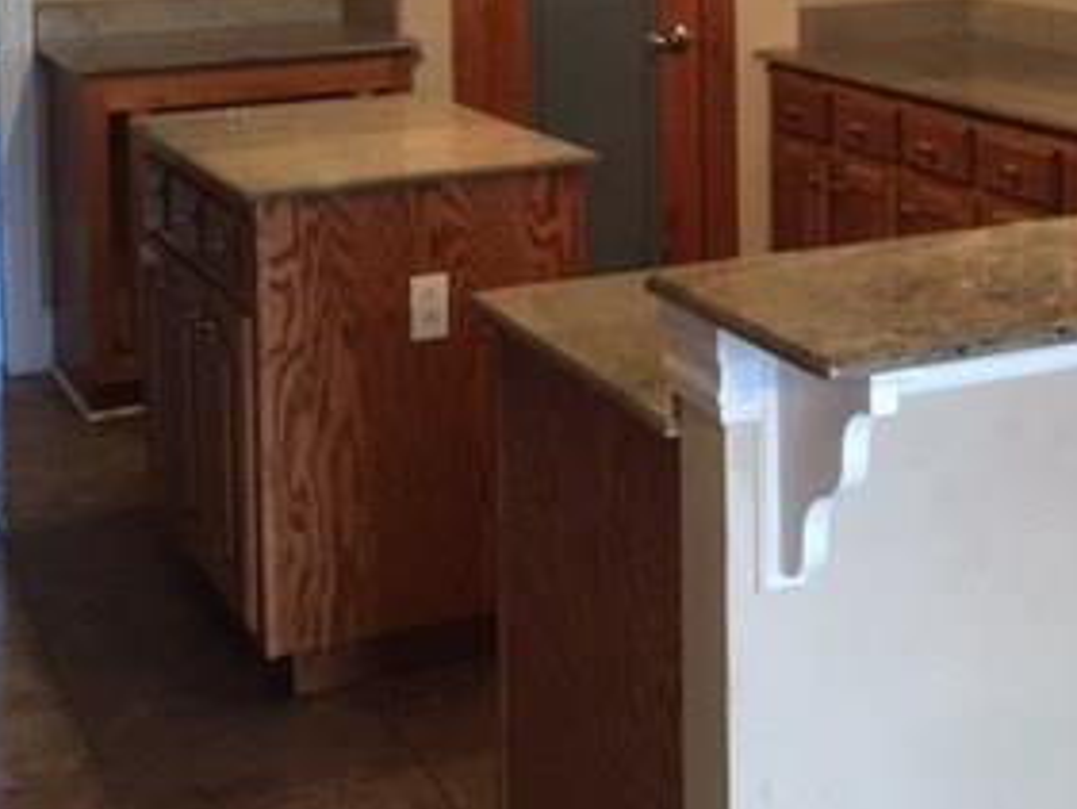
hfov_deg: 29.2
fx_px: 2054
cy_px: -81
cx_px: 717
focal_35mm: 66
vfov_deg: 21.2
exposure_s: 1/30
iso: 125
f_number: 2.2
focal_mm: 4.15
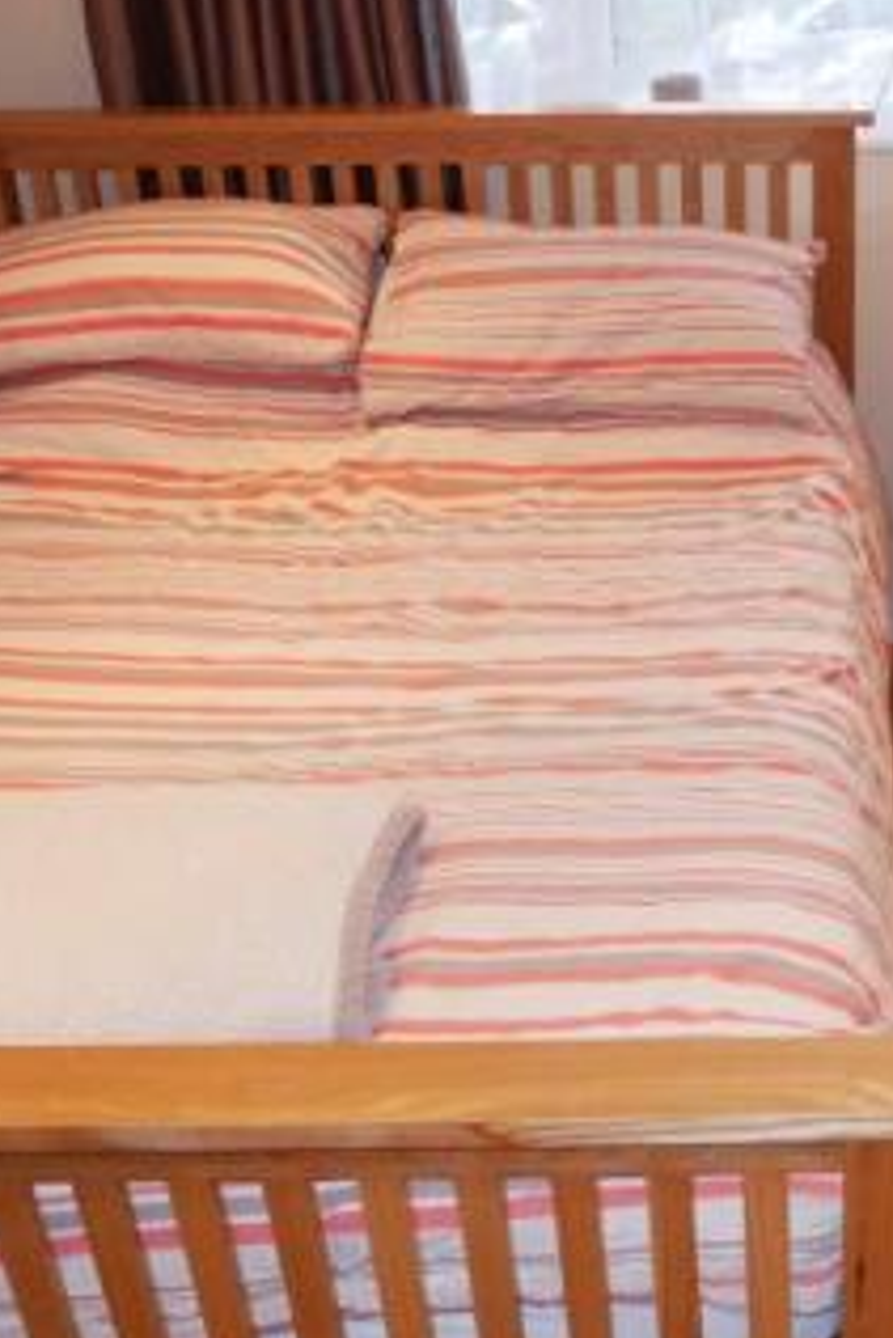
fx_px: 1710
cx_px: 859
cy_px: 756
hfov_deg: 27.8
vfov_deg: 42.6
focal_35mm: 46
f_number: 3.5
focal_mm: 12
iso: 320
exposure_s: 1/50
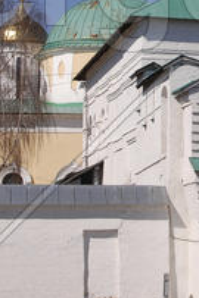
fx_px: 1711
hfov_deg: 6.6
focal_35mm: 206
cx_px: 249
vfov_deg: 9.9
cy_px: -10
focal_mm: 48
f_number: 11
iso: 200
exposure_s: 1/400
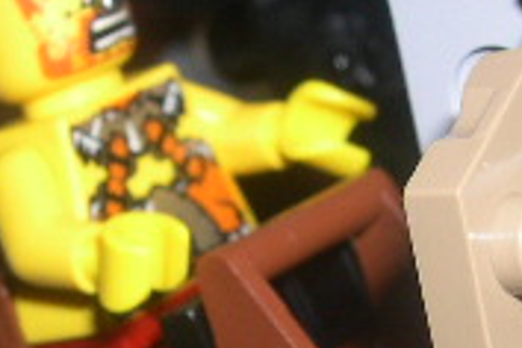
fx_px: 2073
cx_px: 203
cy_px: 233
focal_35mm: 143
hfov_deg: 14.3
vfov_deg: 9.6
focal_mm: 8
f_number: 7.6
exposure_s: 1/60
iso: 100
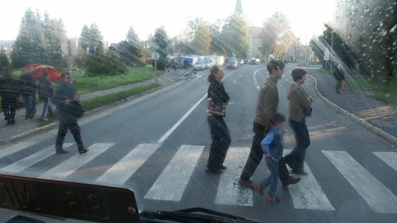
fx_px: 347
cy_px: 112
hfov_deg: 59.5
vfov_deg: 35.6
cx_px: 200
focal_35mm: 33
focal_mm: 7.75
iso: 100
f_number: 2.8
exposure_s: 1/250
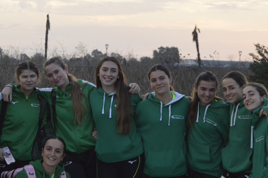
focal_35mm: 158
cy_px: 109
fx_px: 1176
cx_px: 76
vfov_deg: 8.7
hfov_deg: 13.0
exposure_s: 1/500
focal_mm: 45
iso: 1800
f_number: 5.3
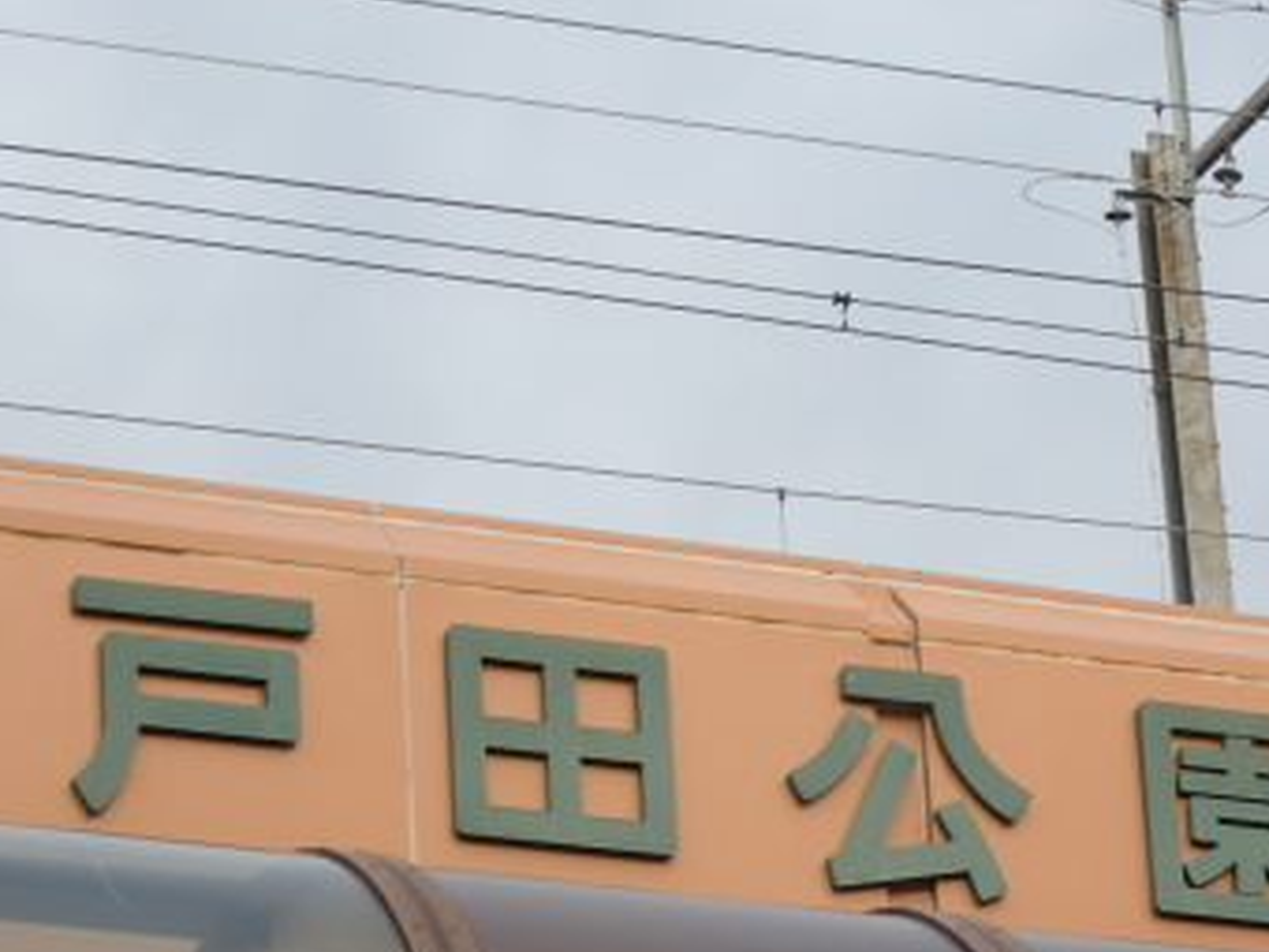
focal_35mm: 211
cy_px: 799
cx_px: 862
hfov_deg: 9.4
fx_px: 7735
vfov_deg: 7.0
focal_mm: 19.6
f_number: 5.8
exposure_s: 1/100
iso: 64
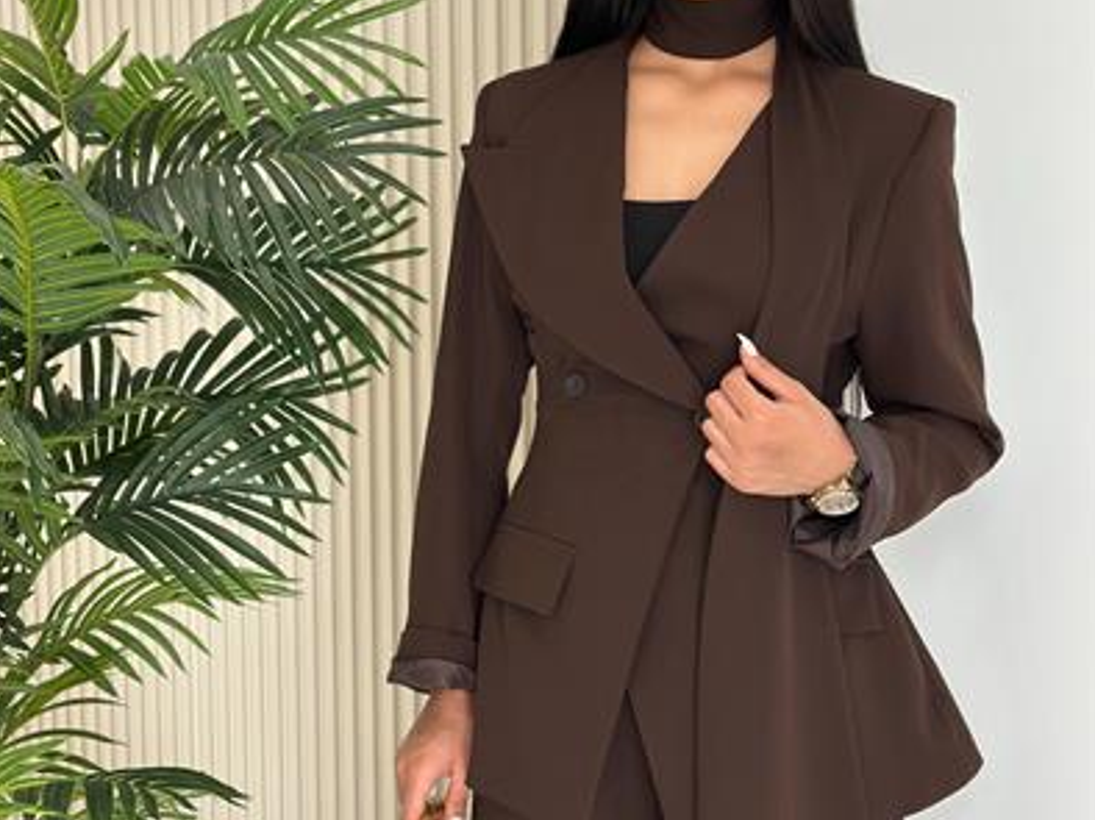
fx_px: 2055
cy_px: 407
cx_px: 553
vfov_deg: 22.6
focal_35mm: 65
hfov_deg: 29.8
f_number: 1.78
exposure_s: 1/222
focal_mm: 6.86
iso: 80
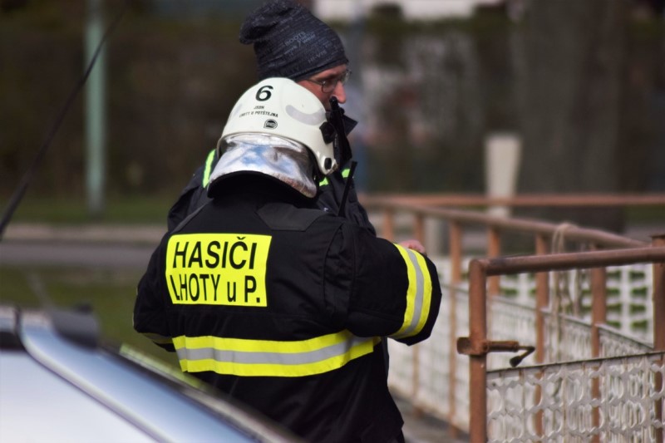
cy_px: 222
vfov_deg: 3.3
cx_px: 332
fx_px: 7756
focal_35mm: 420
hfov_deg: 4.9
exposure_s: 1/3200
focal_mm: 280
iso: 200
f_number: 5.3
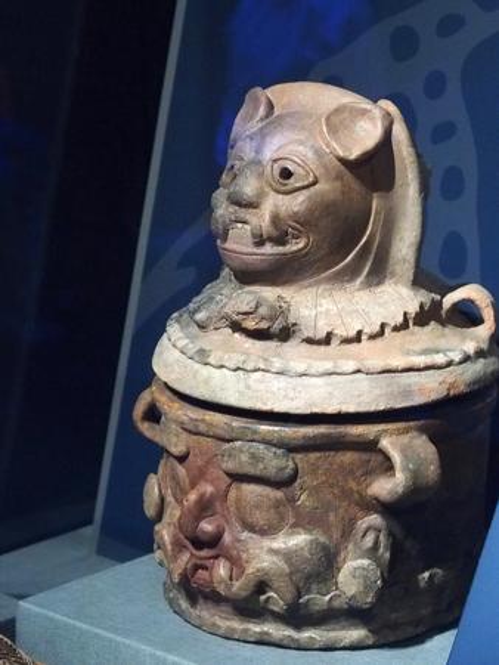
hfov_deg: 13.2
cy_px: 332
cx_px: 250
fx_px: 2151
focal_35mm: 112
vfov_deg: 17.6
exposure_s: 1/15
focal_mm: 24
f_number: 2.8
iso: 1600
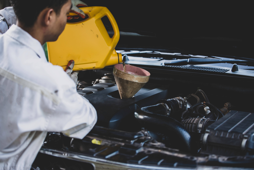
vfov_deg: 19.5
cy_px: 85
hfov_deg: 28.8
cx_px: 127
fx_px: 494
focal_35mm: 70
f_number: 2.8
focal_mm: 70
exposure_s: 1/160
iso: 200
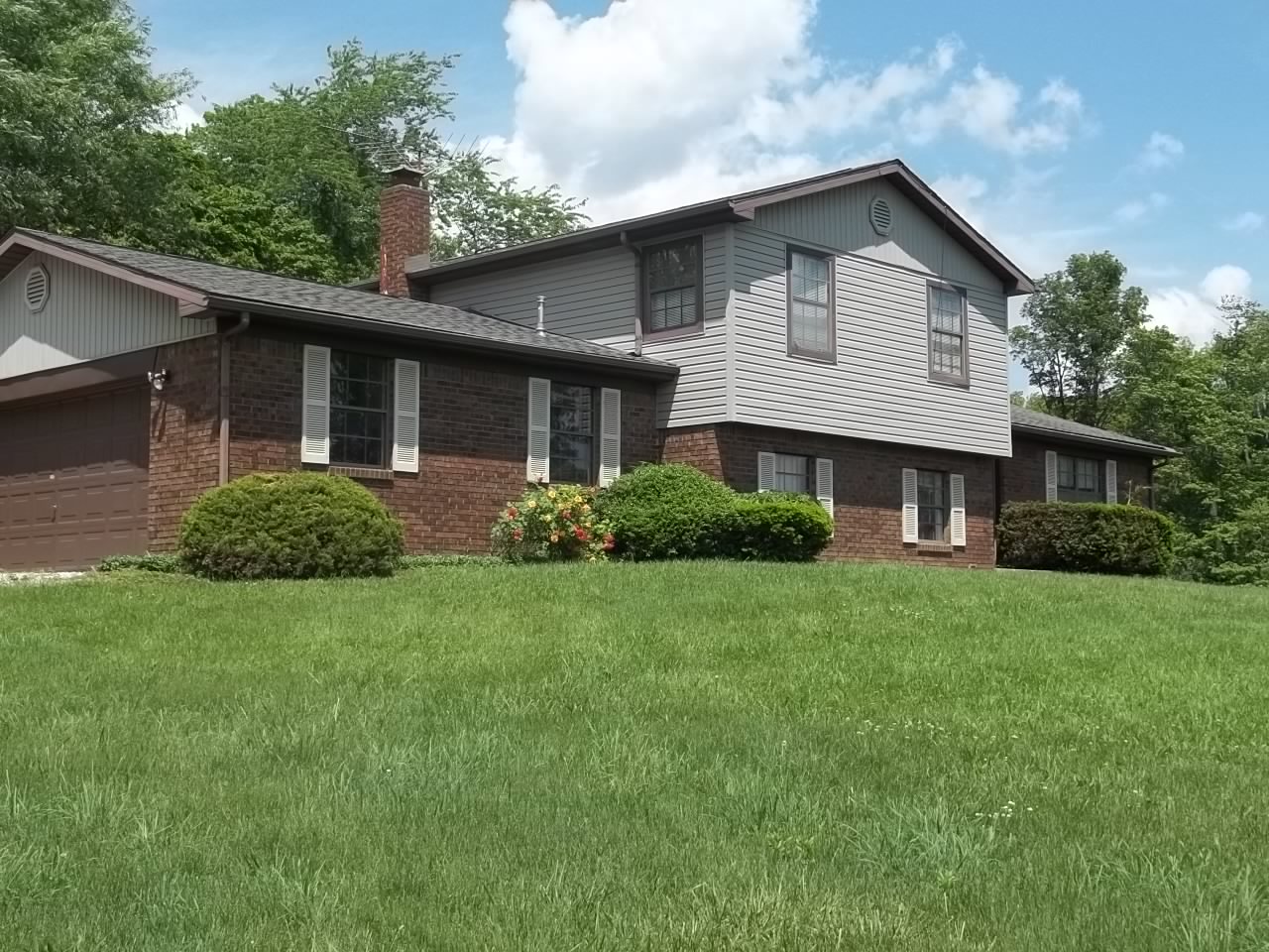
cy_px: 476
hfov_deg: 41.2
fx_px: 1686
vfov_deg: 31.5
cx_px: 634
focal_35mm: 46
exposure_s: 1/125
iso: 64
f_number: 8.8
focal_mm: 8.3
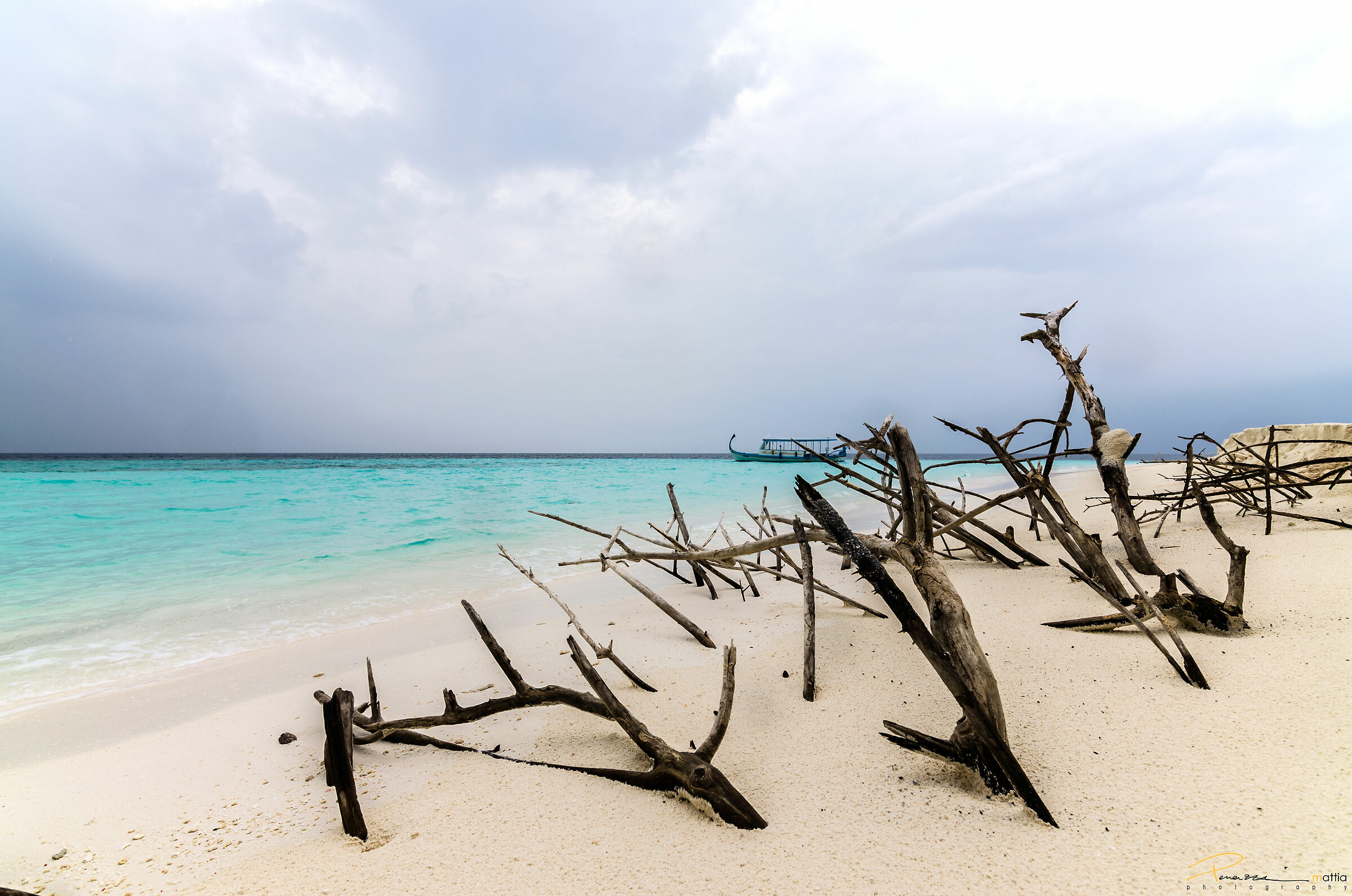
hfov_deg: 95.1
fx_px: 618
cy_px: 448
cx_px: 676
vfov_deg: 71.8
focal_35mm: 16
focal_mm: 11
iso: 100
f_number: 6.3
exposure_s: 1/800
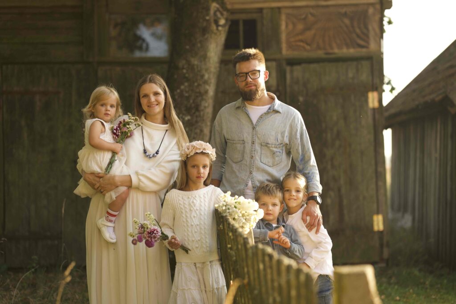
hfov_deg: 23.9
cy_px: 152
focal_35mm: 85
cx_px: 228
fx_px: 1077
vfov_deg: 16.1
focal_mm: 85
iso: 125
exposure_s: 1/400
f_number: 2
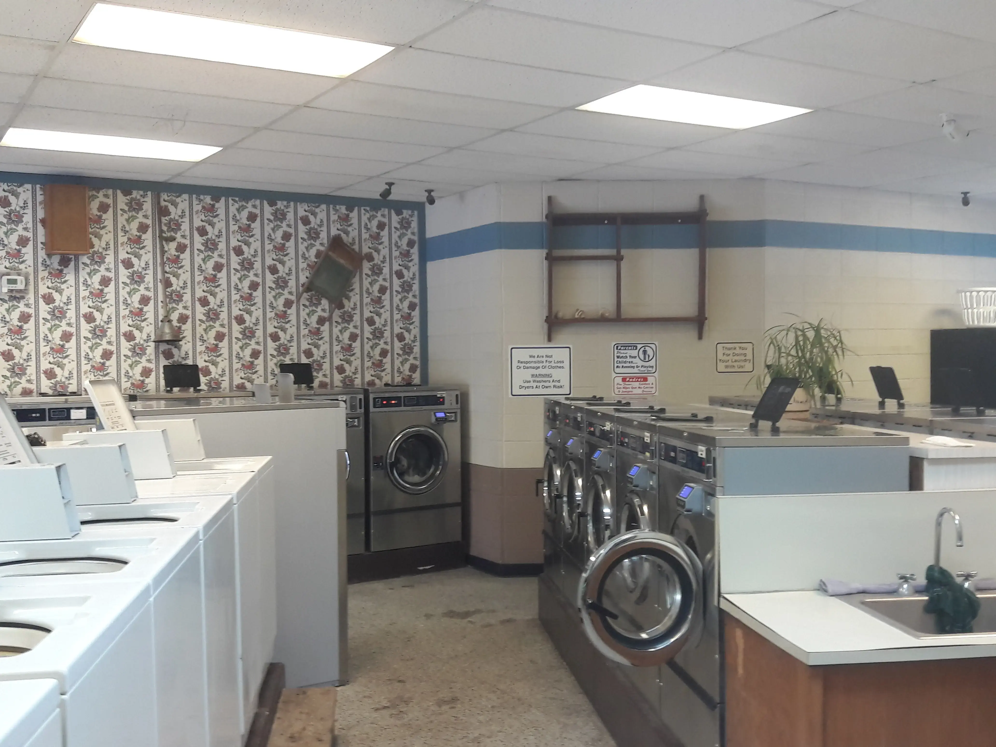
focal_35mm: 28
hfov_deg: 63.4
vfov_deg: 49.7
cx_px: 498
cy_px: 374
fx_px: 806
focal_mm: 3.7
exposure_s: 1/30
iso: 80
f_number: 1.9
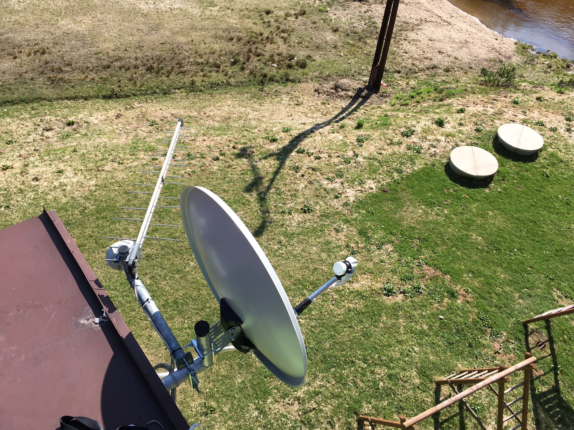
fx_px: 481
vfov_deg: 48.2
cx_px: 287
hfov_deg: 61.7
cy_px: 215
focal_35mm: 29
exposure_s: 1/1026
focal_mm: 4.15
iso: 25
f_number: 2.2
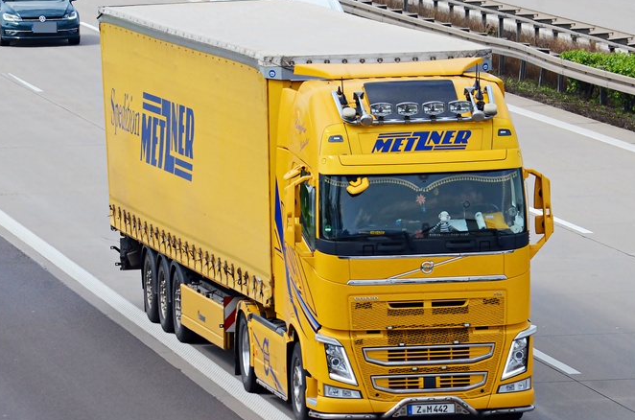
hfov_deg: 5.8
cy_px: 220
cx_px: 294
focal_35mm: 354
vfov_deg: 3.9
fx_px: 6222
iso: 800
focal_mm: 195
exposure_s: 1/1250
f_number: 10
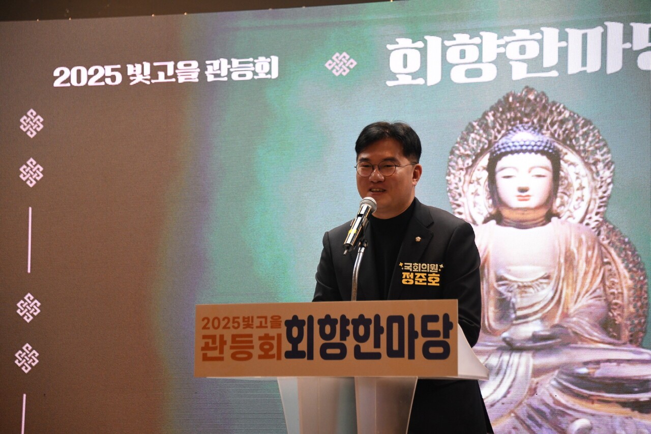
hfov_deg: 16.8
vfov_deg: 11.2
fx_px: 2206
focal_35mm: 122
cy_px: 217
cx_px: 326
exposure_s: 1/125
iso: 4000
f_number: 5.6
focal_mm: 122
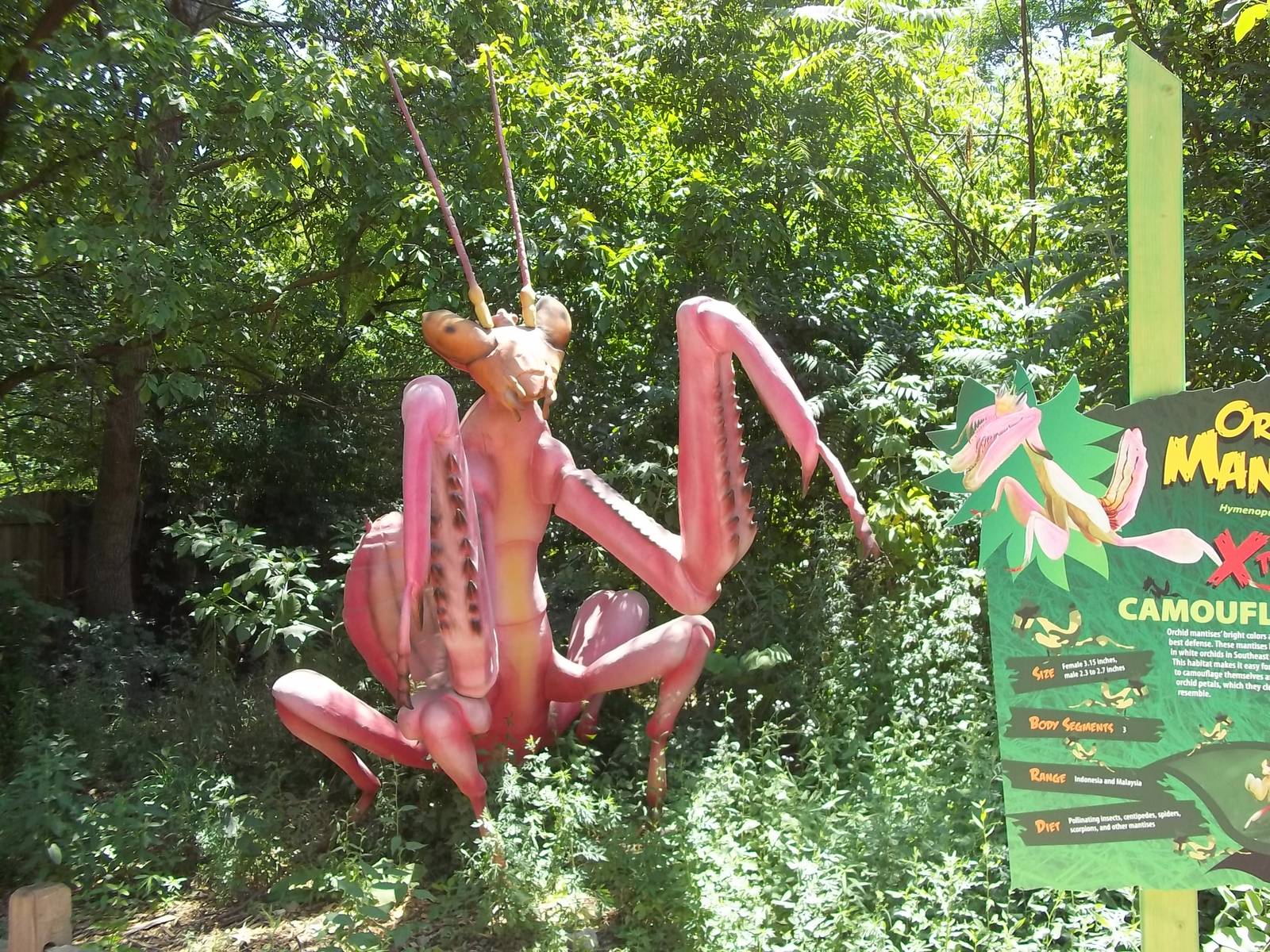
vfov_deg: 44.2
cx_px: 635
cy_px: 476
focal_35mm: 32
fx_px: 1174
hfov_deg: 56.8
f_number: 2.9
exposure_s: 1/250
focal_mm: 5.7
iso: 80
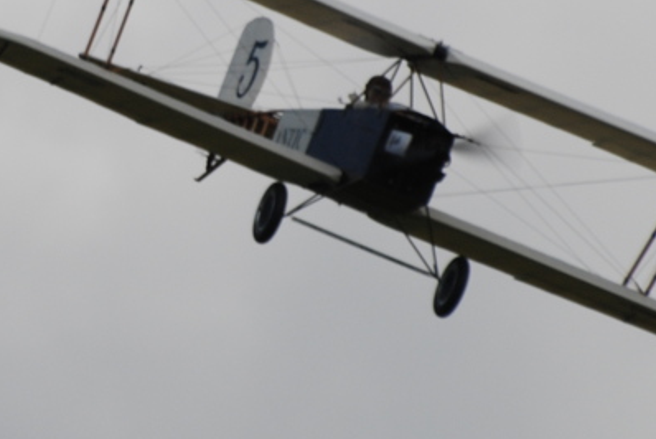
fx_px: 24635
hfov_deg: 1.5
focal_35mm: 1351
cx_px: 52
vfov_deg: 1.0
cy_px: 112
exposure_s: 1/1500
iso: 200
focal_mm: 300
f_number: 5.6
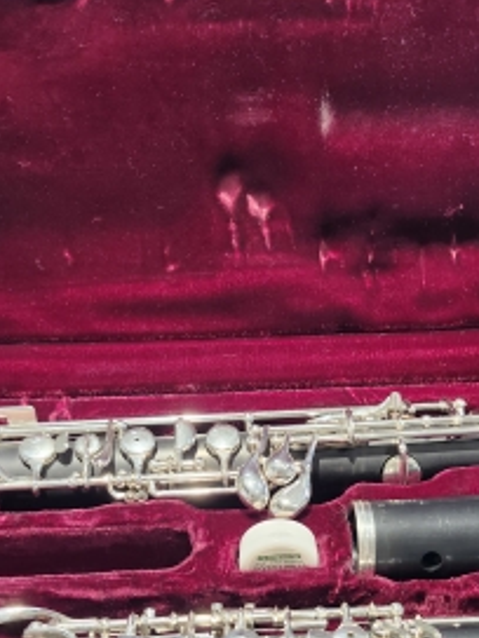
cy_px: 523
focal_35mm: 44
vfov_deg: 40.9
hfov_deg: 32.6
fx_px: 812
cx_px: 312
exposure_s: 1/120
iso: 250
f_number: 1.8
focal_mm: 5.54
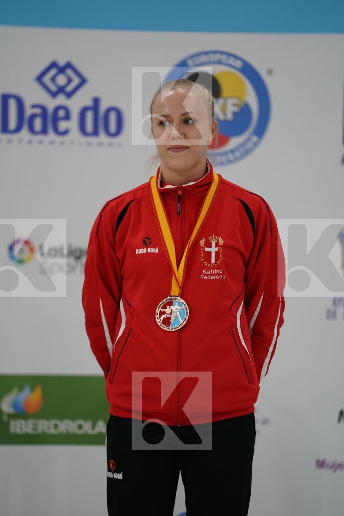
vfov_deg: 10.3
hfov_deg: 6.9
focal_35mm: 200
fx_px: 2866
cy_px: 258
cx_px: 172
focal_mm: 200
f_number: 2.8
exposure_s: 1/250
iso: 800
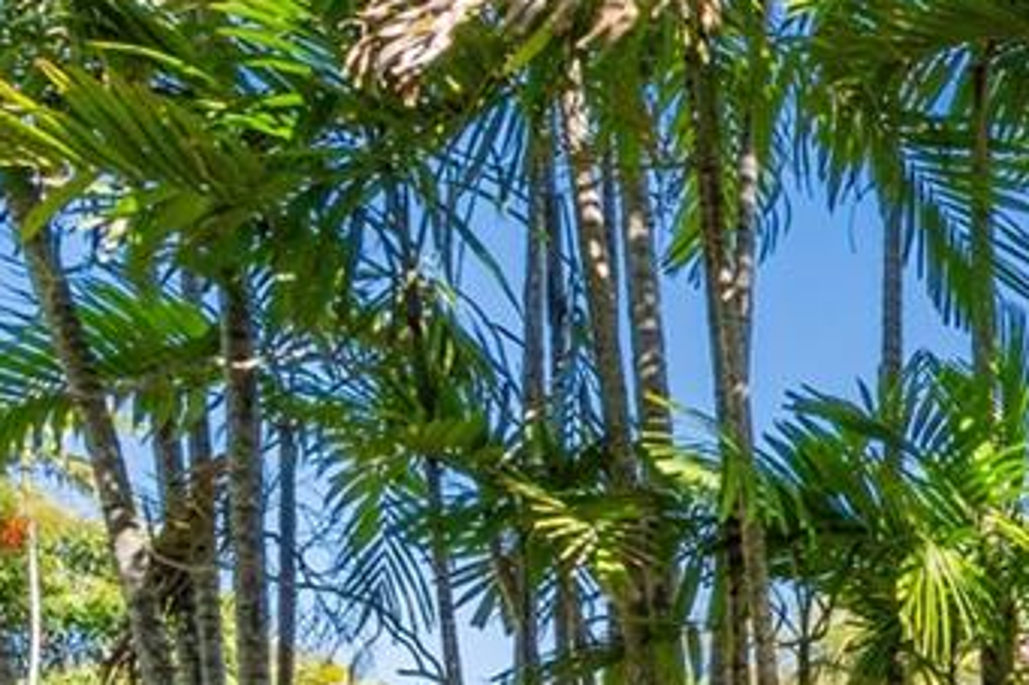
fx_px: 2210
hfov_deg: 17.3
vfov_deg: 16.0
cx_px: 2146
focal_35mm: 77
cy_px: 1065
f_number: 9
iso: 250
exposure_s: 1/250
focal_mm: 11
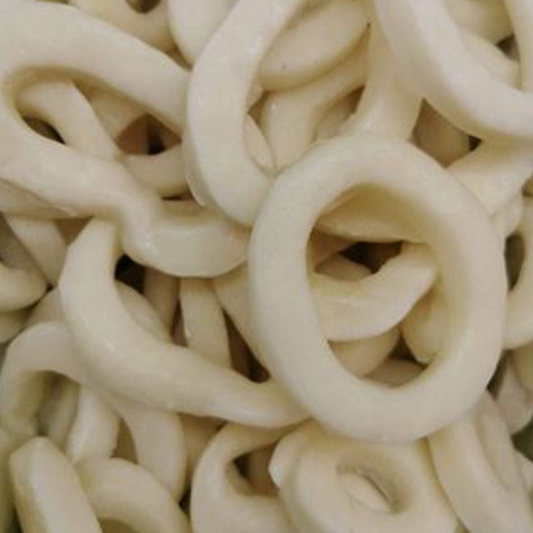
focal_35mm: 32
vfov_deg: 50.9
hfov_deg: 51.1
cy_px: 225
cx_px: 266
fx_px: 557
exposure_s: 1/144
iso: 50
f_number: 1.6
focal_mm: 5.56
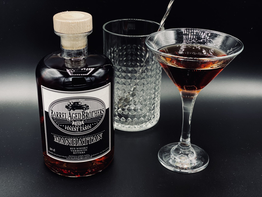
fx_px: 394
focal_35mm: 52
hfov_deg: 36.8
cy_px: 98
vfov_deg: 28.0
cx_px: 131
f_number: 2
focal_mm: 6
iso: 40
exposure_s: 1/100
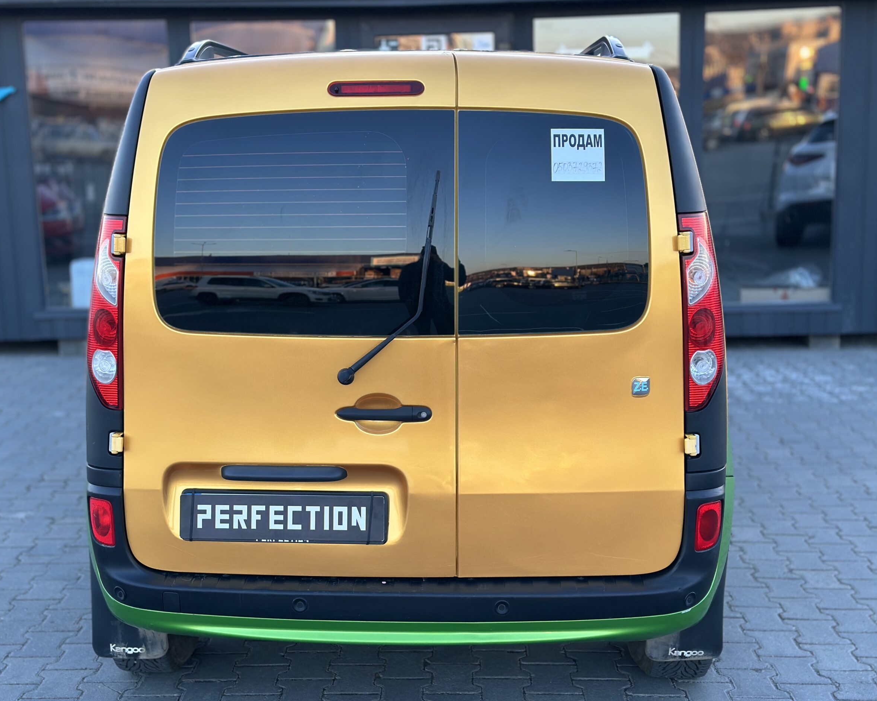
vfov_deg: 29.7
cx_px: 402
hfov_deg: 36.6
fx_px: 1324
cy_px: 356
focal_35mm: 51
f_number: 1.78
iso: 80
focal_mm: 6.86
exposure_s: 1/128
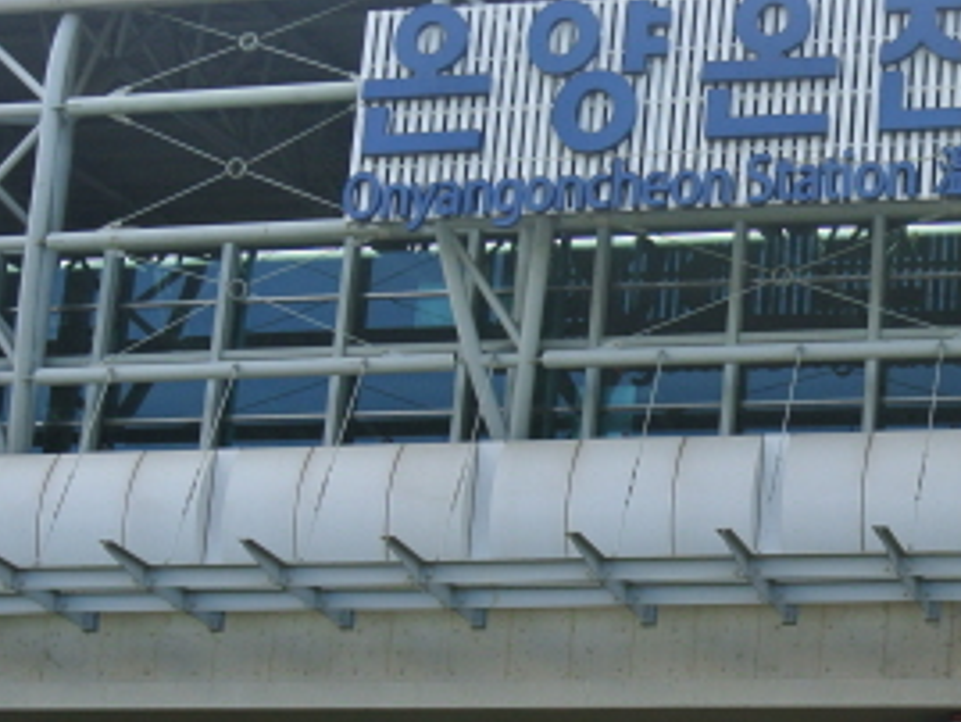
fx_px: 2777
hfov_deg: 19.1
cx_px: 957
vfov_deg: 14.6
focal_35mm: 100
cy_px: 704
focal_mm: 15
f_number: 4.2
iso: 100
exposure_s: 1/400
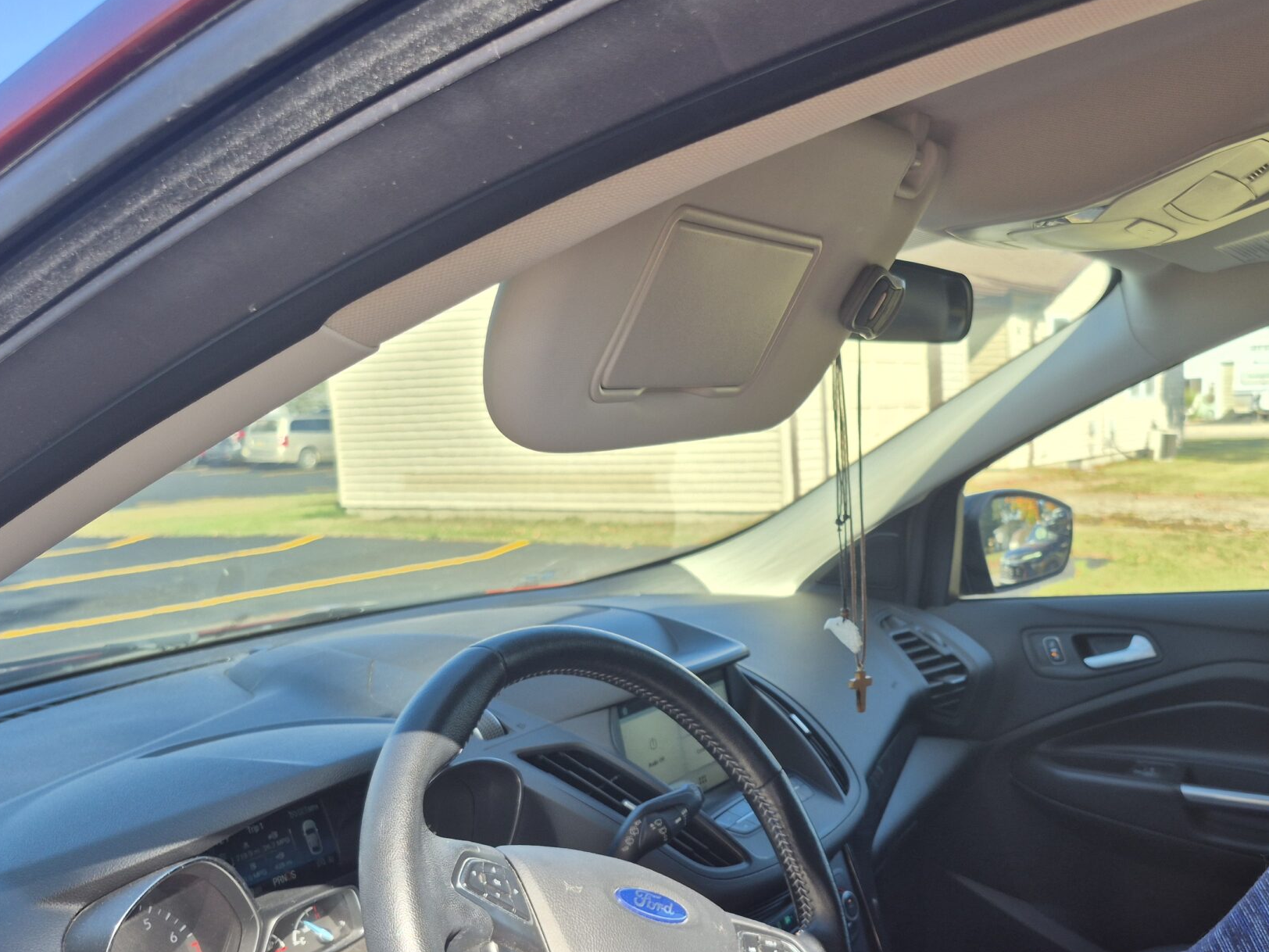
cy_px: 612
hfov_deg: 53.0
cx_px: 842
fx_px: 1246
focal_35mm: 34
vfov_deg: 41.4
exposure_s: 1/453
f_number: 1.8
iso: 25
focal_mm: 5.4
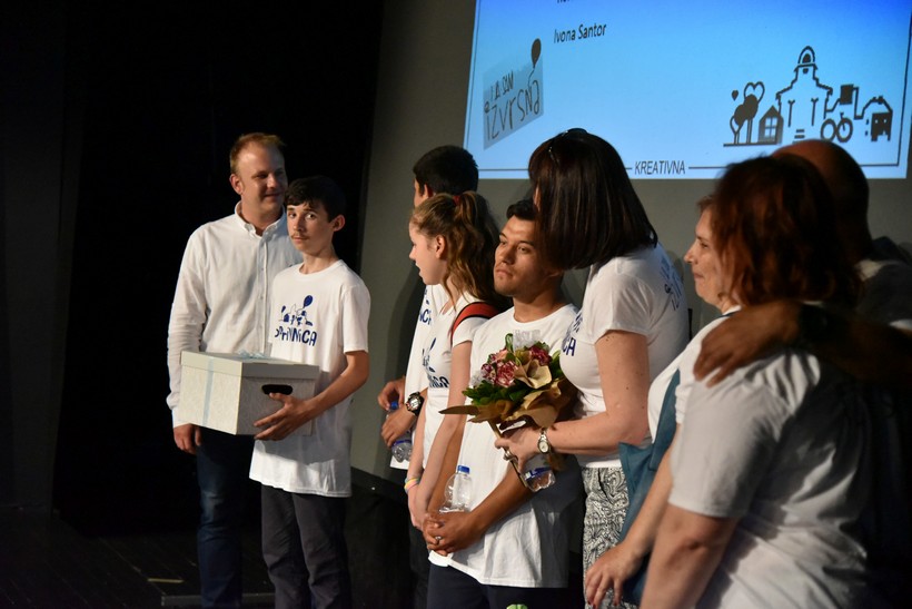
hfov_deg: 30.5
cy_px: 304
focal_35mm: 66
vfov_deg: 20.6
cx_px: 456
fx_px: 1672
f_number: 4
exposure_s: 1/1600
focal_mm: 66
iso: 12800
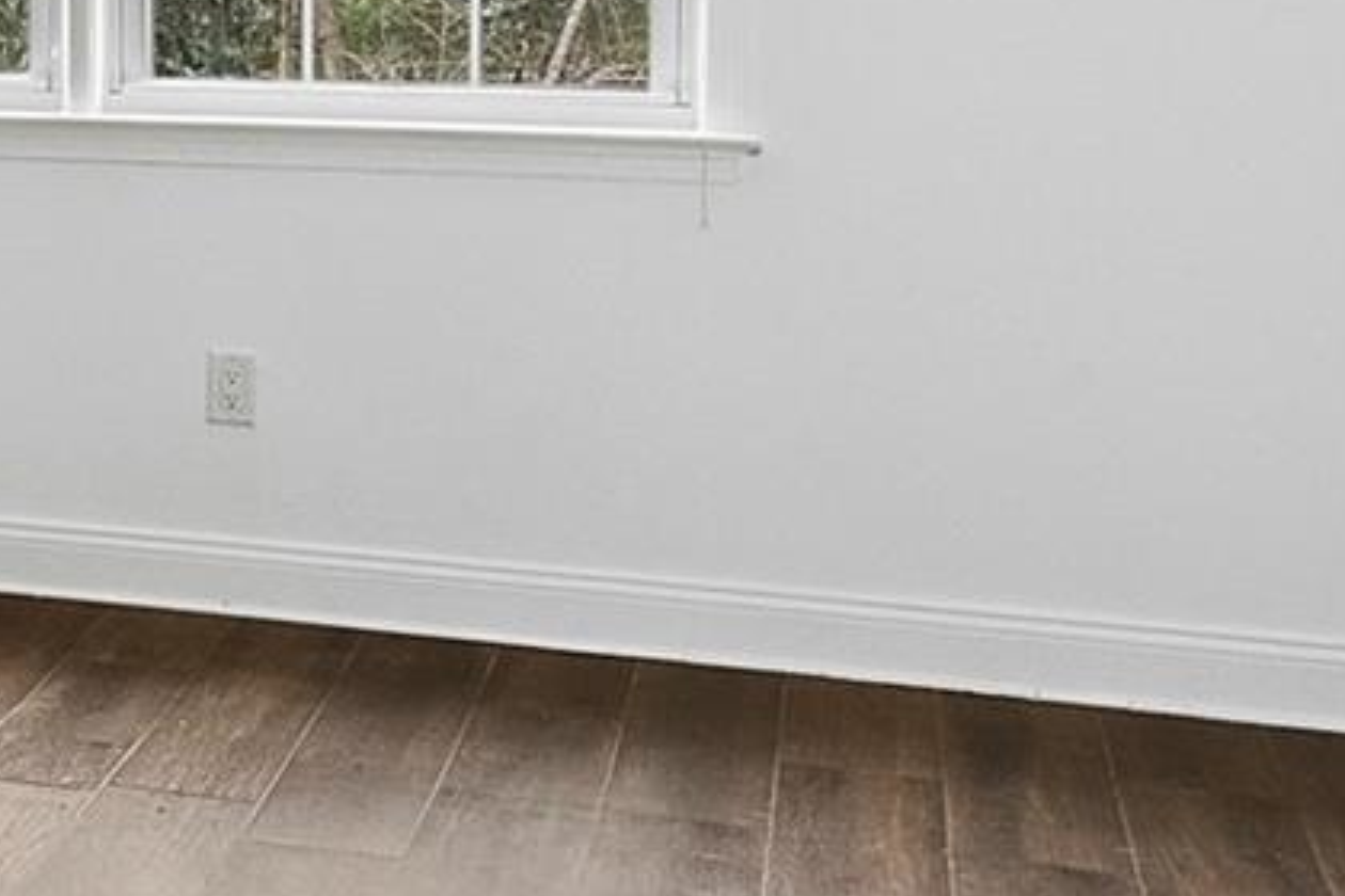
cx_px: -845
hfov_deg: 20.8
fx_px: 2914
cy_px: -114
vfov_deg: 16.9
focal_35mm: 78
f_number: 16
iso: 1600
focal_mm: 16
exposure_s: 1/8
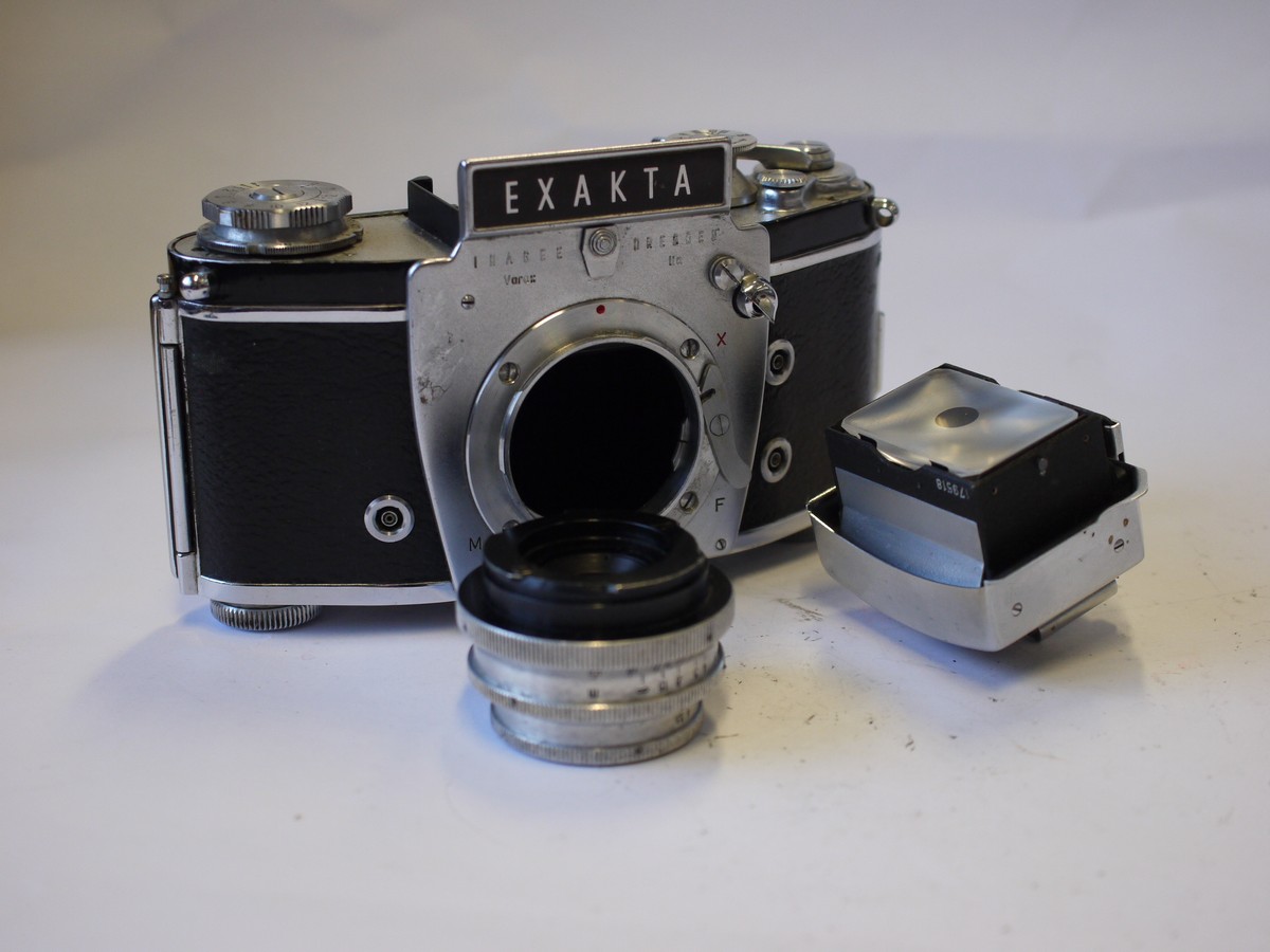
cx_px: 635
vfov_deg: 24.4
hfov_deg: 32.2
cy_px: 476
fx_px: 2201
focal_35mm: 60
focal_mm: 30
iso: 400
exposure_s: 1/160
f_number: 4
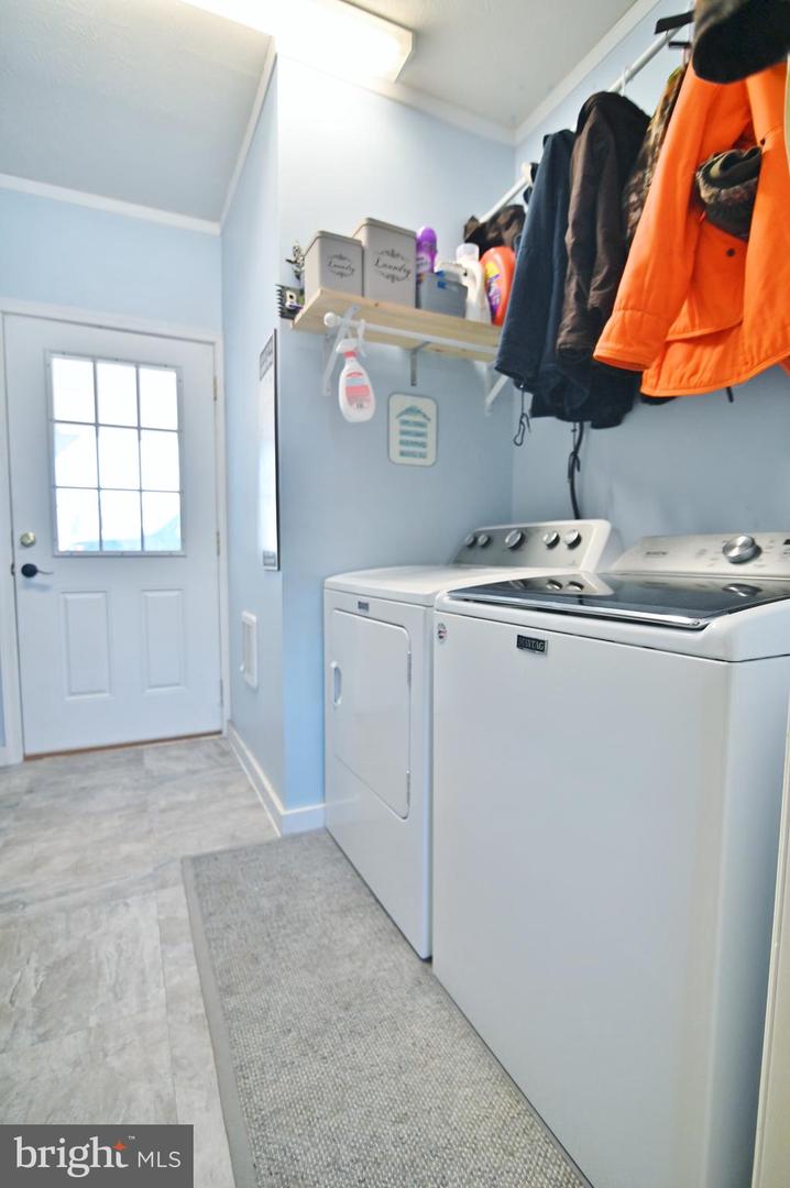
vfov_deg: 93.3
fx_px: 561
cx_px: 395
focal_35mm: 17
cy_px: 594
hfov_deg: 70.3
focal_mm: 17
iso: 400
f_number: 2.8
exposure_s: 1/250
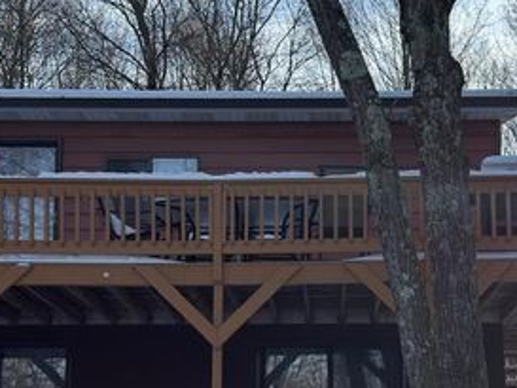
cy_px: 323
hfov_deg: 42.4
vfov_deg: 31.8
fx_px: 657
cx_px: 174
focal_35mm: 44
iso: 80
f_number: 1.78
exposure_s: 1/1416
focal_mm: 6.76
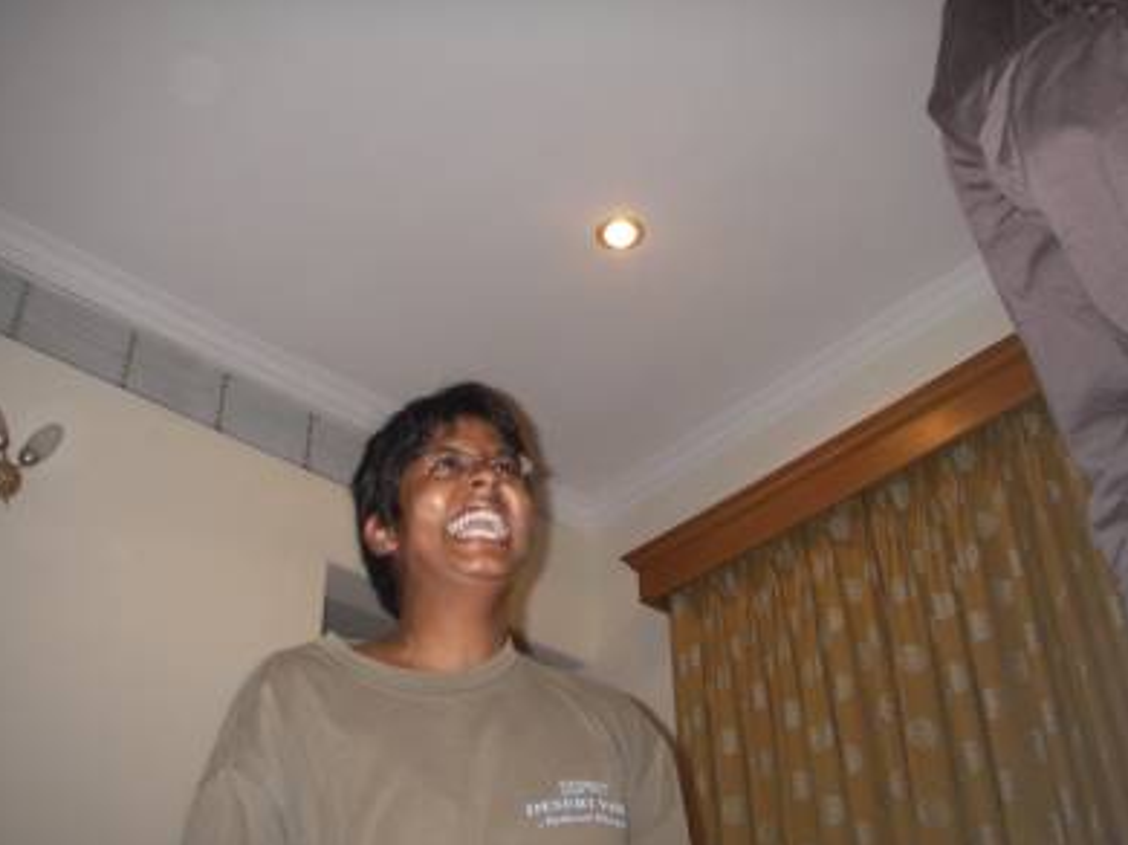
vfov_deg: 36.8
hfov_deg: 47.9
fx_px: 1270
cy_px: 428
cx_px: 561
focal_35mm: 39
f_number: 3.3
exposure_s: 1/40
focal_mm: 6.3
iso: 160
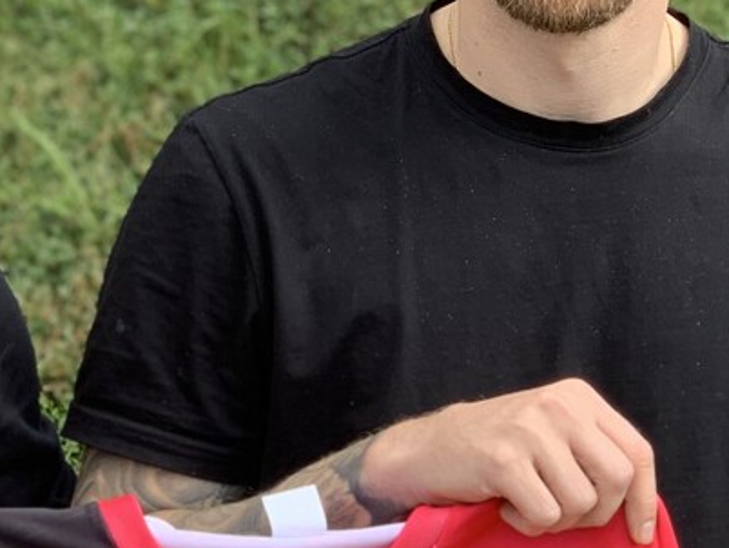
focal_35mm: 181
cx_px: 194
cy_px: 365
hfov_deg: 10.9
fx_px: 3814
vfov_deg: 8.2
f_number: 2.4
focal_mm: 6
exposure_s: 1/294
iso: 16
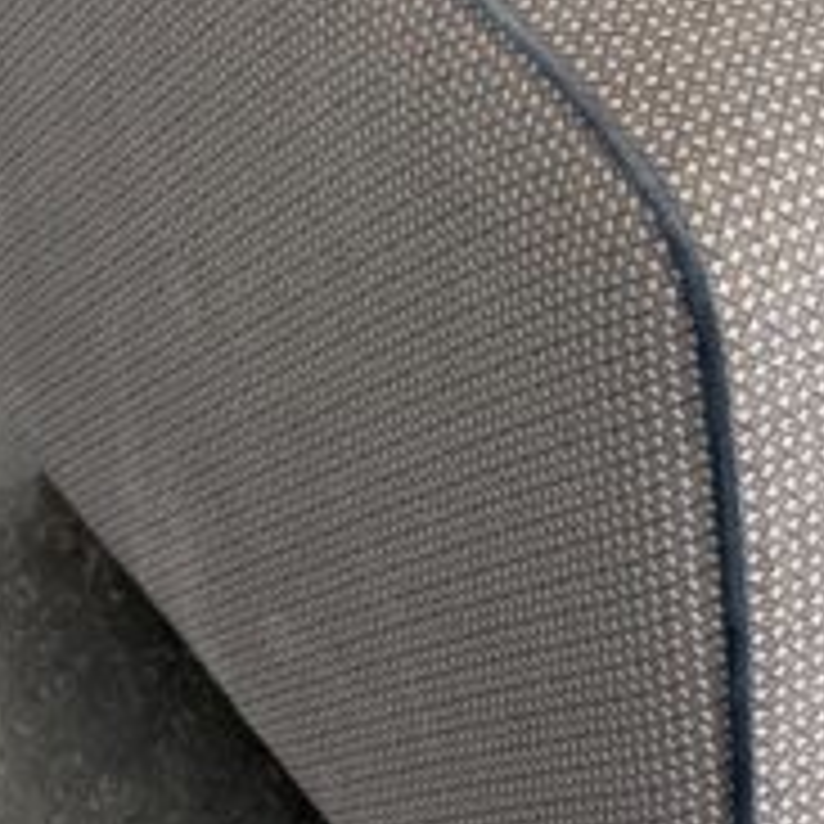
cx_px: 964
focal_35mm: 185
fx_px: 4982
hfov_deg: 9.3
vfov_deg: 9.3
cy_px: -234
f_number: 1.78
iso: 50
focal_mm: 6.76
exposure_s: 1/122
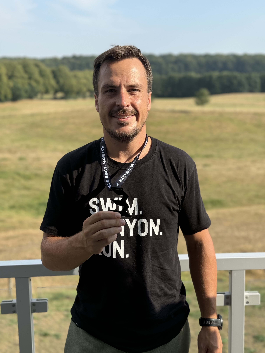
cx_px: 132
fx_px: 490
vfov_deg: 39.7
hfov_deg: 30.3
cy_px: 176
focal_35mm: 48
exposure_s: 1/2611
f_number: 1.78
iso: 64
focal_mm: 6.76
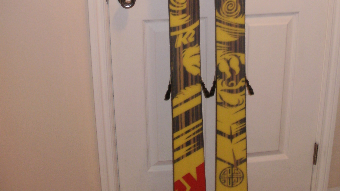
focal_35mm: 65
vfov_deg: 18.0
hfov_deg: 32.3
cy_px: -6
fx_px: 586
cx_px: 187
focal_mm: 6.3
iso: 125
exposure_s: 1/30
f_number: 3.5
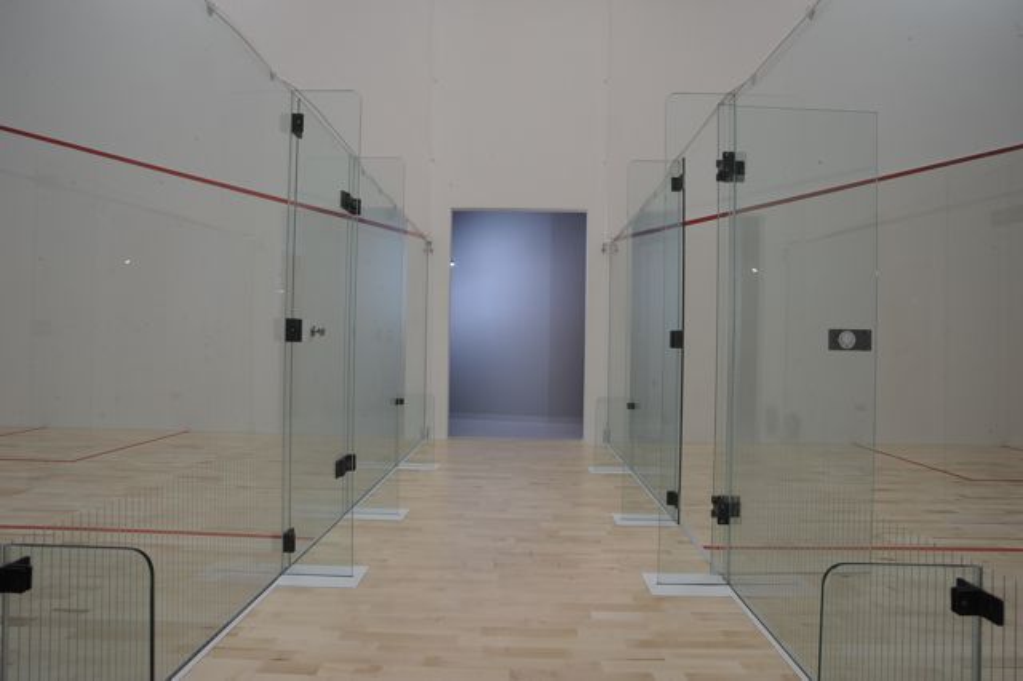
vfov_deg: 61.9
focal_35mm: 20
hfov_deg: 84.0
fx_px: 568
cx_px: 512
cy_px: 340
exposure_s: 1/20
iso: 640
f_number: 16
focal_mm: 20
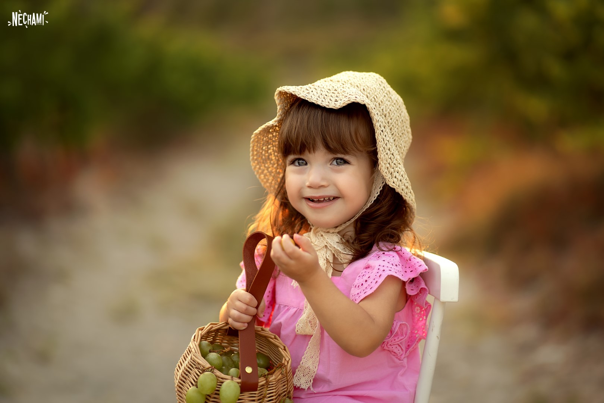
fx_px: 1426
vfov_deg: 16.1
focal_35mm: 85
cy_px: 202
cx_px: 302
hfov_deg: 23.9
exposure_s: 1/320
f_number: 1.8
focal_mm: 85
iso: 125
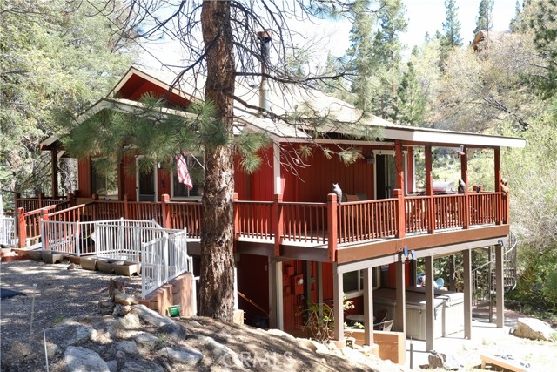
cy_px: 186
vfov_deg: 31.9
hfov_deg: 46.4
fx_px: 650
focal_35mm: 42
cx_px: 278
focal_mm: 27.7
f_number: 4.5
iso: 160
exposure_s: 1/110
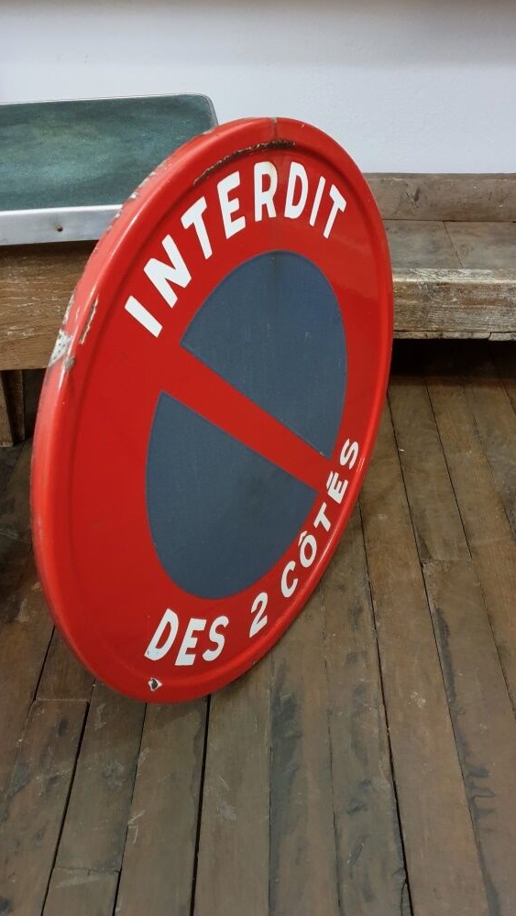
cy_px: 449
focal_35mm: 29
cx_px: 216
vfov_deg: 66.0
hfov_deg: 40.1
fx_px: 705
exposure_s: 1/13
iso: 250
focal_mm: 4.3
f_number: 1.5
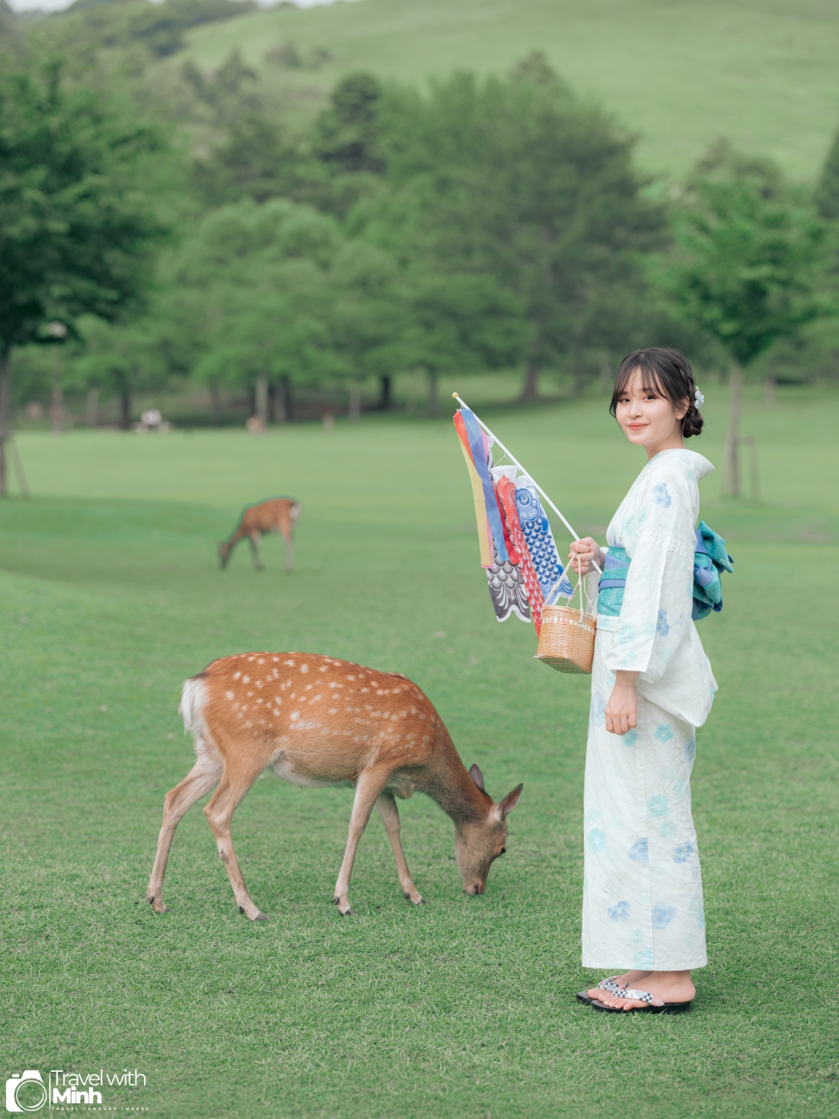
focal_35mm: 87
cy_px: 560
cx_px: 420
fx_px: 2812
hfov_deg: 17.0
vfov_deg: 22.5
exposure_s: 1/600
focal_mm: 110
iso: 200
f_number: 3.6
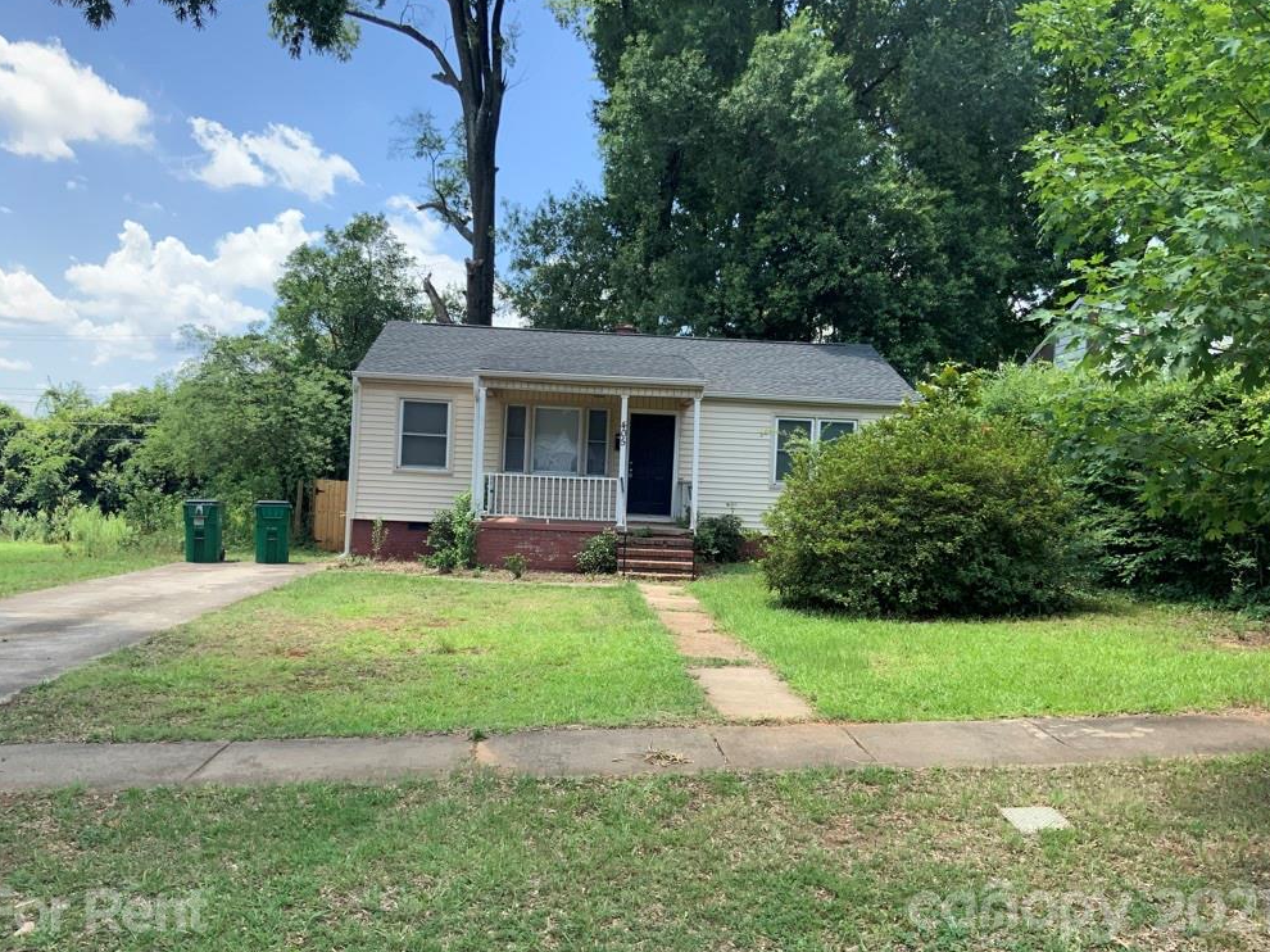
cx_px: 632
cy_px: 480
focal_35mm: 30
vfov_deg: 46.8
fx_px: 1100
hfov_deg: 60.0
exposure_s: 1/700
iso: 16
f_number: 1.8
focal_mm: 3
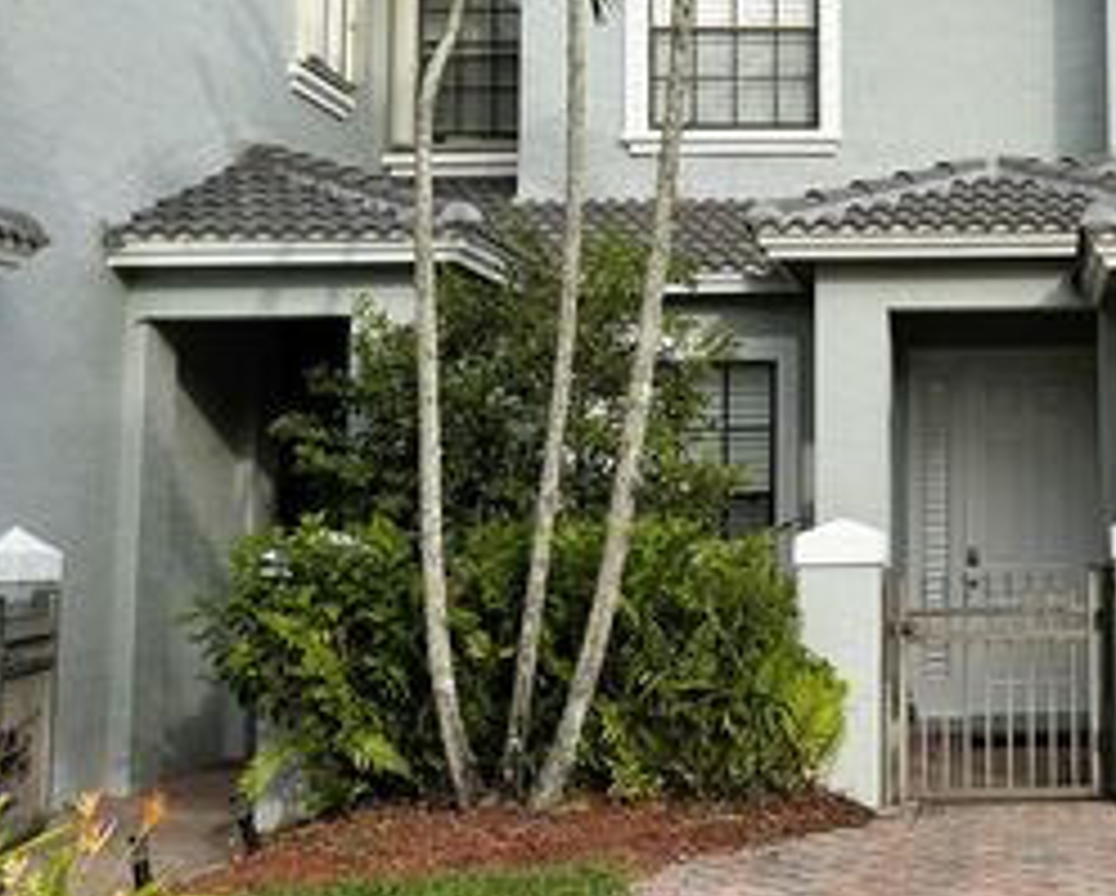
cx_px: 1066
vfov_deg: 27.5
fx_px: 1819
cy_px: 299
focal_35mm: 55
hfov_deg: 31.9
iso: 64
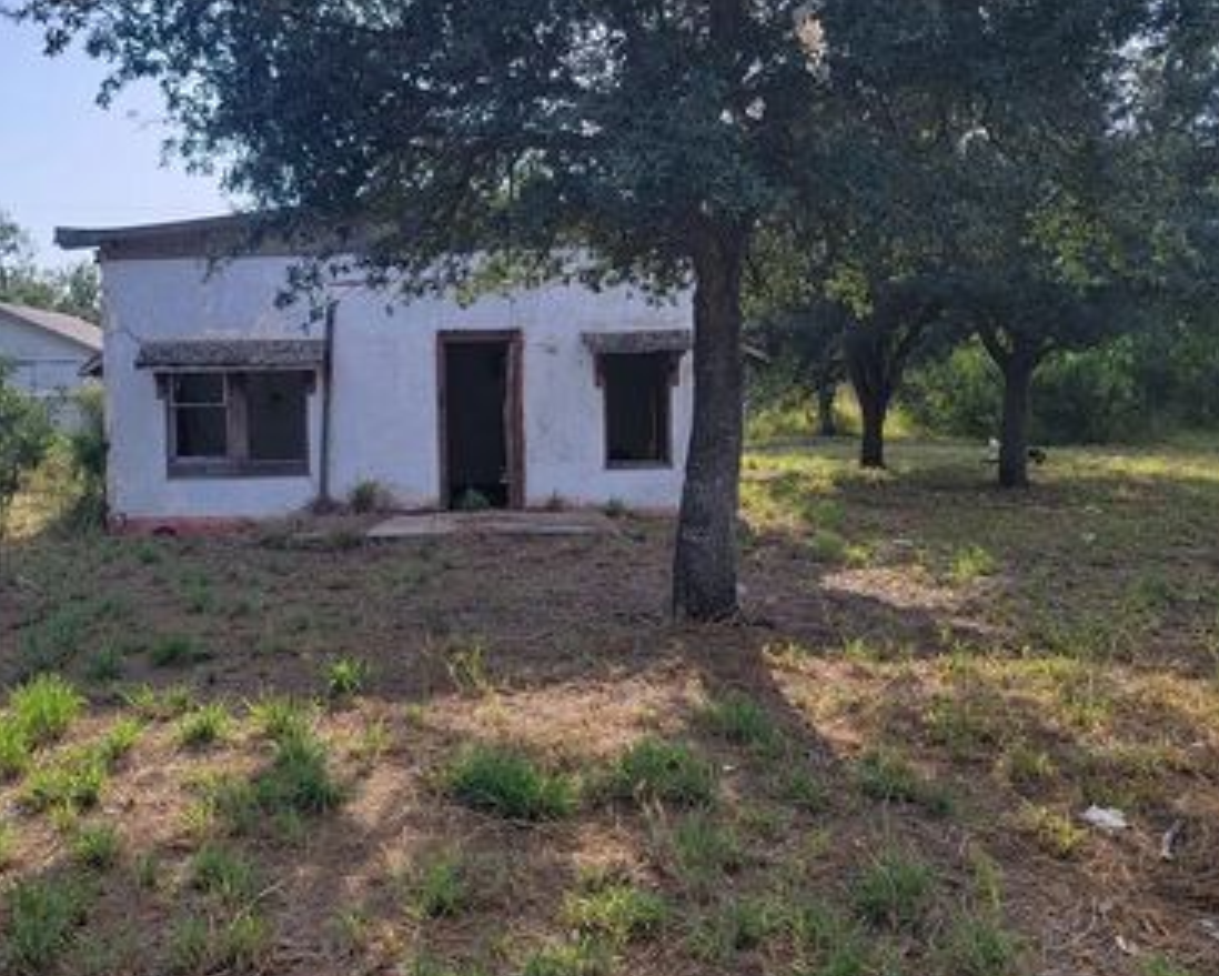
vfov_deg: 45.7
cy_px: 425
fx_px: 1155
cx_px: 400
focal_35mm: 32
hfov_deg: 54.4
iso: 16
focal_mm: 6.7
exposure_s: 1/707
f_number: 1.8
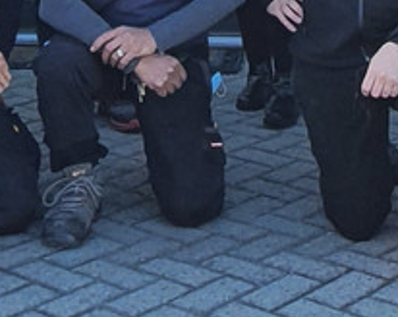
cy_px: -341
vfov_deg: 12.4
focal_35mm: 107
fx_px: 1258
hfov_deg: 17.9
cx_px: 255
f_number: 2.2
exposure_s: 1/339
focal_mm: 1.8
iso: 50
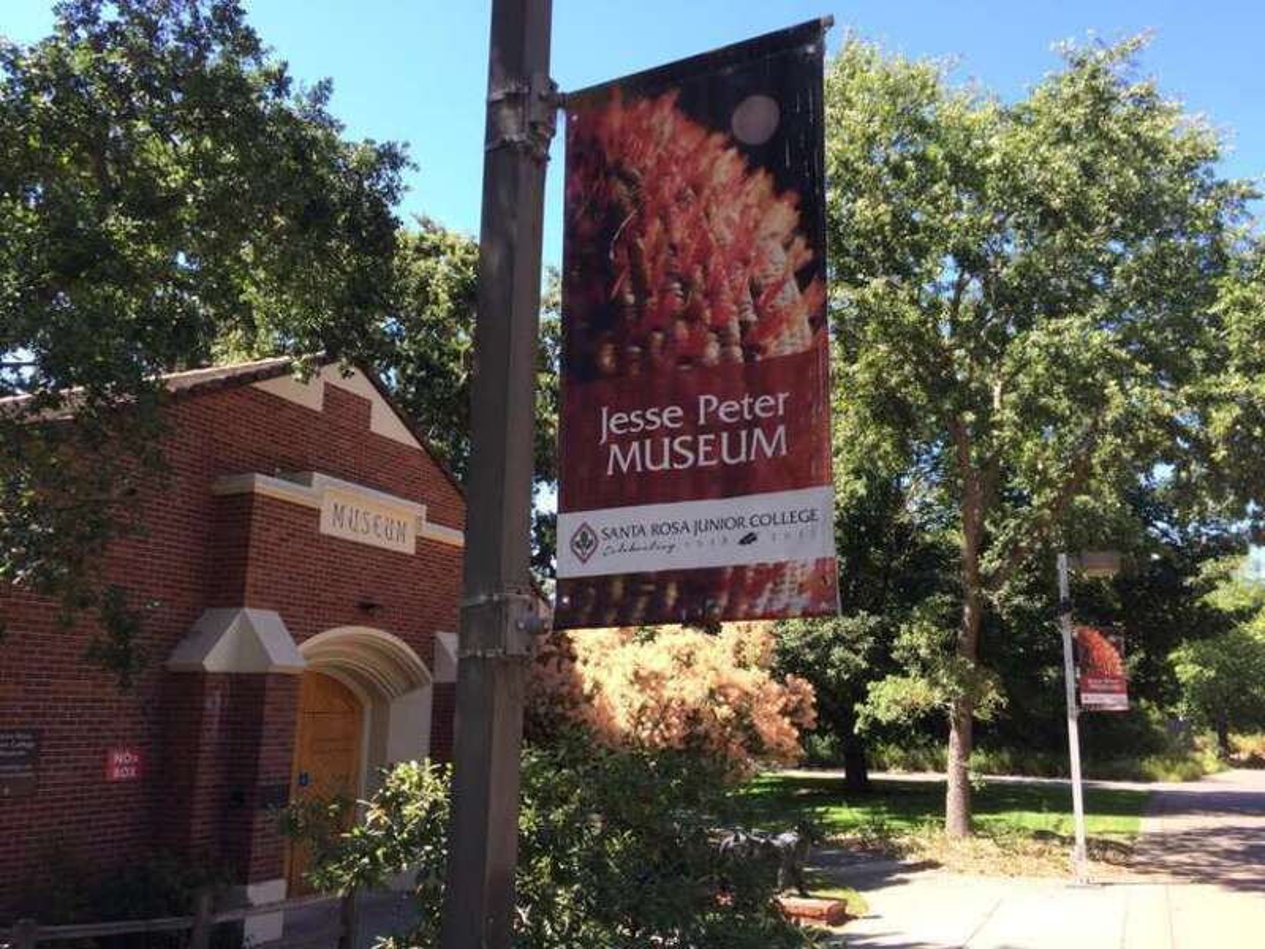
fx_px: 1060
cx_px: 632
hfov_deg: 61.7
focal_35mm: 29
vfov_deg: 48.2
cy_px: 474
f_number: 2.2
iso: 32
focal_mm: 4.15
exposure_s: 1/441
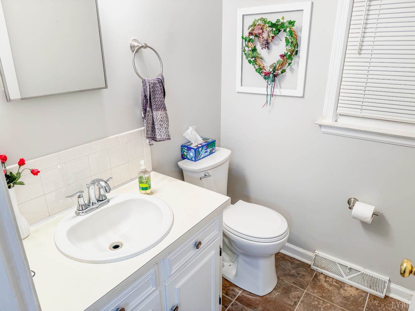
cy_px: 156
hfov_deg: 71.6
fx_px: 288
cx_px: 208
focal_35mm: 24
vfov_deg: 56.8
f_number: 1.8
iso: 125
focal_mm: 6.76
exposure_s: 1/120
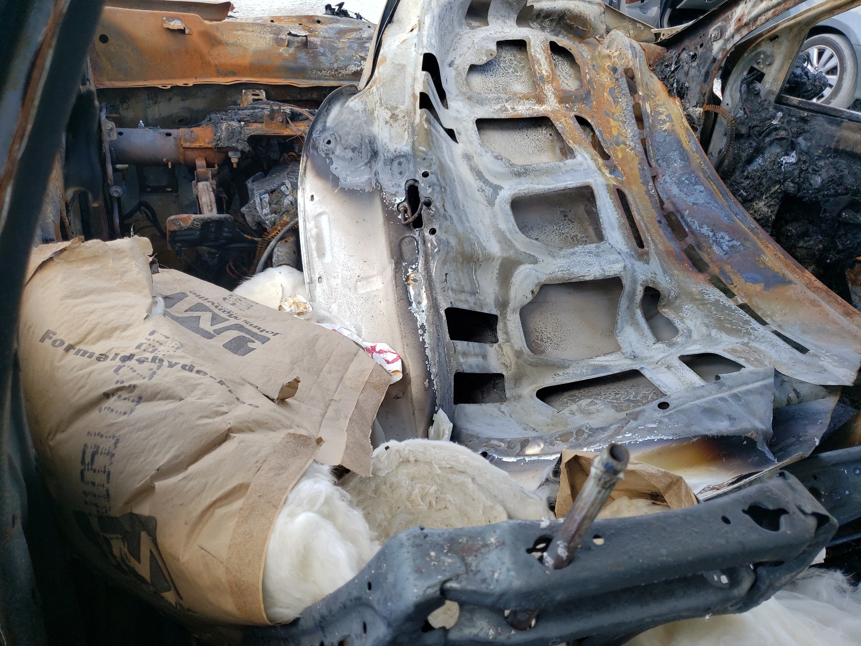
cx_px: 430
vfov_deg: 53.1
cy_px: 323
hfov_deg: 67.3
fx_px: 647
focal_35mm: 26
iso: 50
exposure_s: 1/526
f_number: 1.5
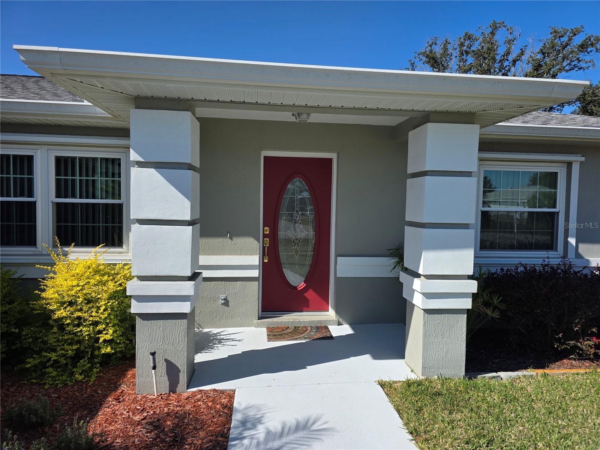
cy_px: 225
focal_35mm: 23
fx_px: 399
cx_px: 300
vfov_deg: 58.9
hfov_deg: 73.9
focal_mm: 6.3
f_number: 1.7
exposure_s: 1/5447
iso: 80
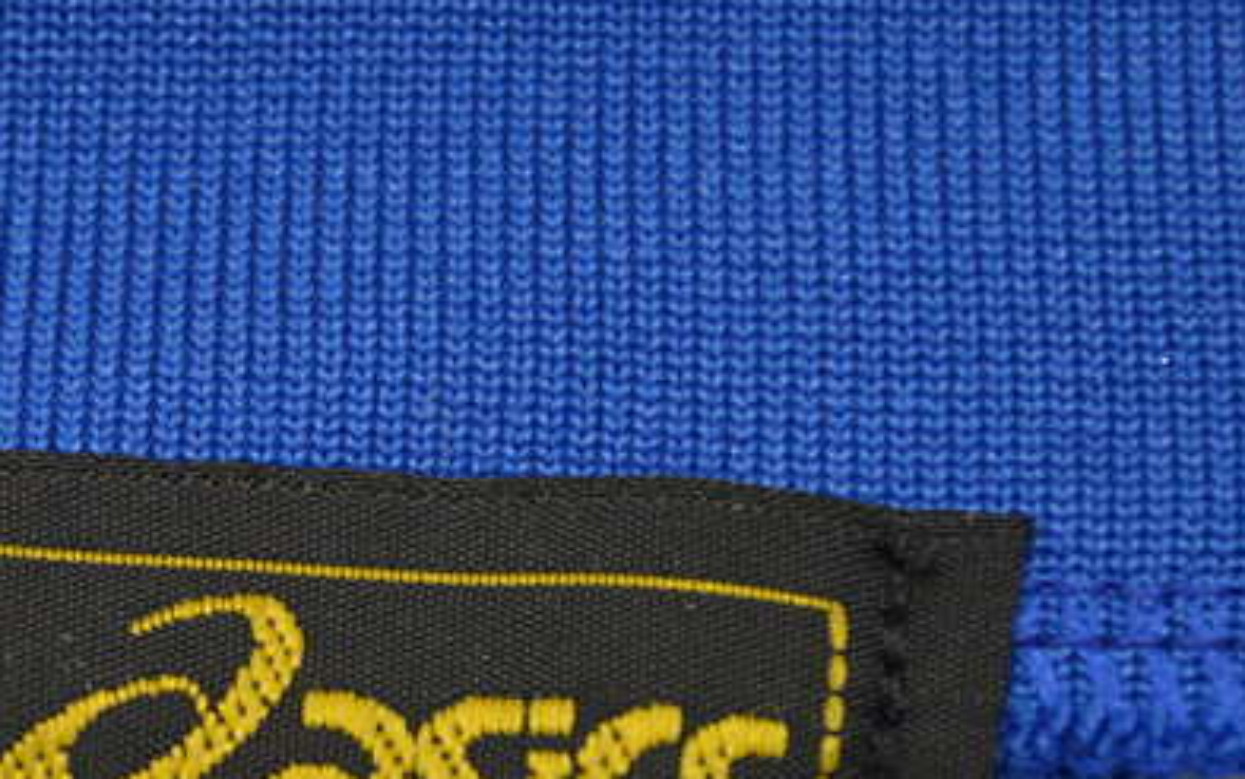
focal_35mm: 440
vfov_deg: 3.0
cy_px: 906
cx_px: 339
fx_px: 14949
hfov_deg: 4.8
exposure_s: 1/200
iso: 400
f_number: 6.3
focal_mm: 105
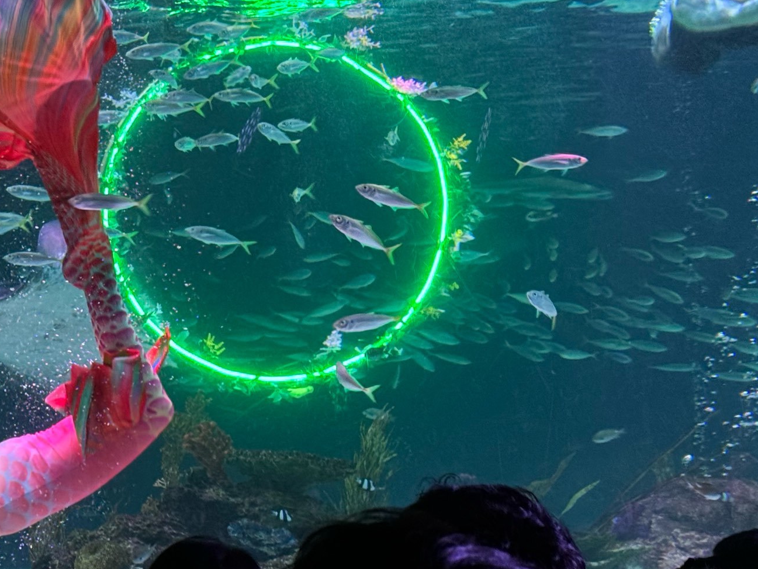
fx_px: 2212
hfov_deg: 18.9
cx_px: 6
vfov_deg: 14.6
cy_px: 313
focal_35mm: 101
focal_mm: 6.86
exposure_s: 1/41
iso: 160
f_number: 1.78
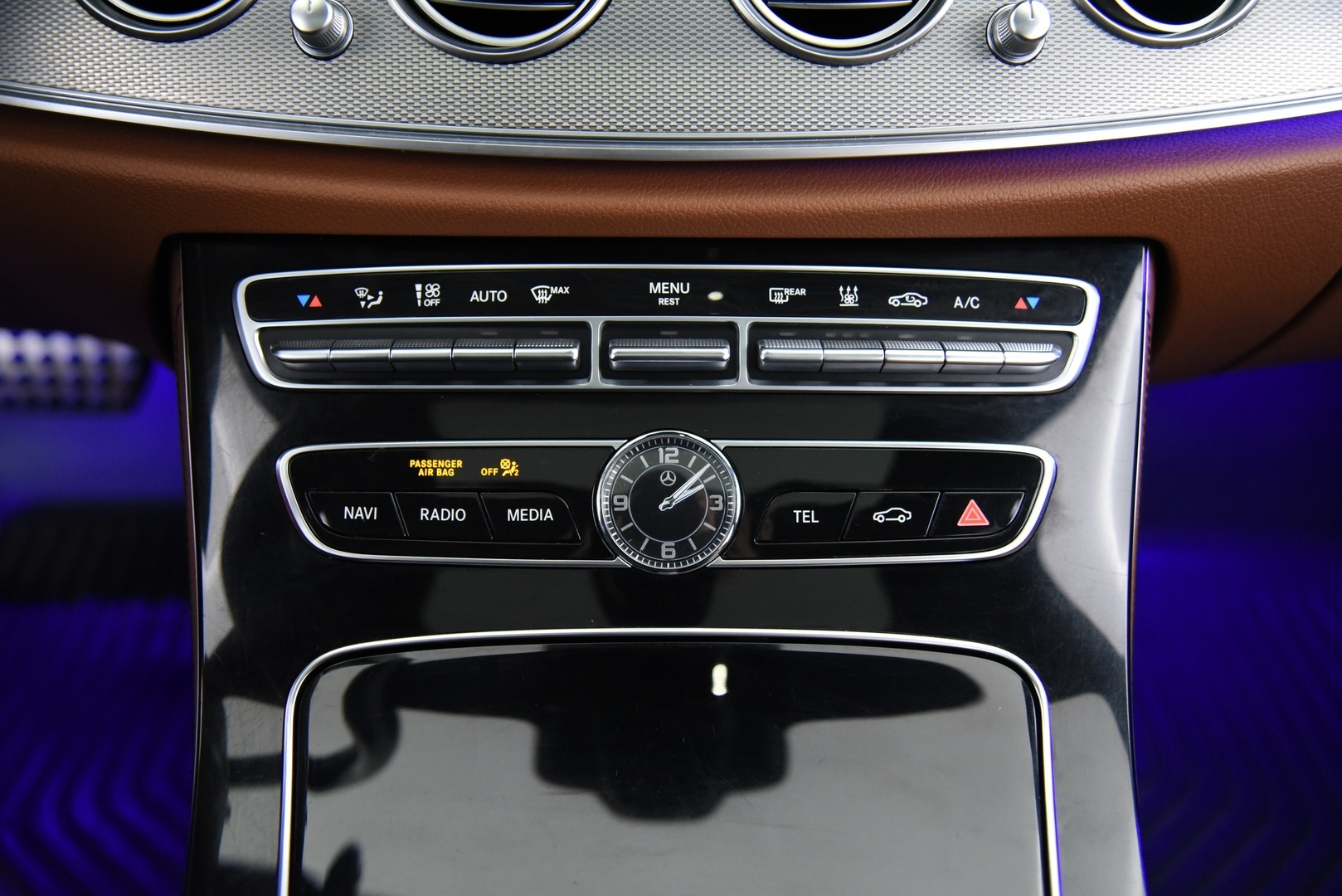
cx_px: 671
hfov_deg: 50.7
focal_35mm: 38
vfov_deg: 35.1
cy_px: 448
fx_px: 1417
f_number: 4
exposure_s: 1/20
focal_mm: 38
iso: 4000
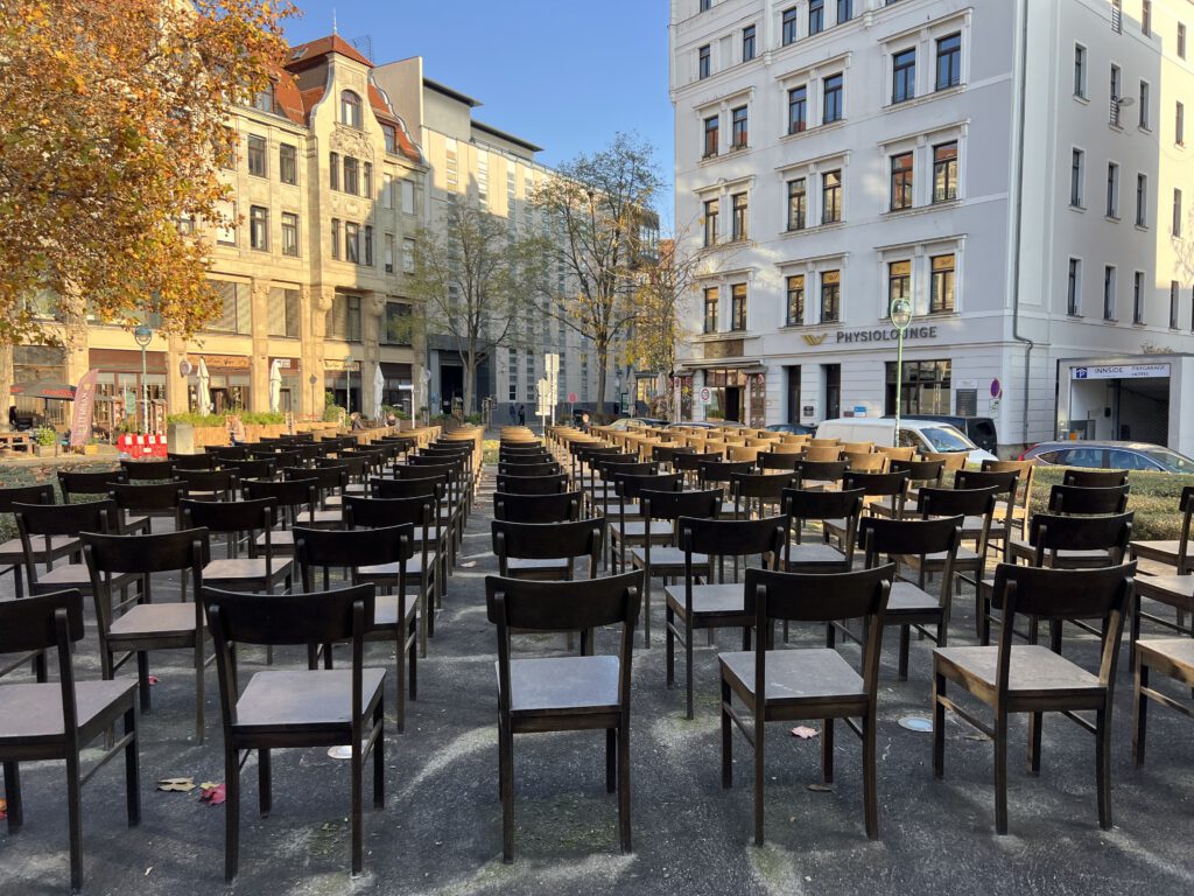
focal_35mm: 26
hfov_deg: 67.3
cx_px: 597
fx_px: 897
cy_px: 448
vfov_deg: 53.1
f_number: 1.5
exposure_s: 1/820
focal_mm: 5.7
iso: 50
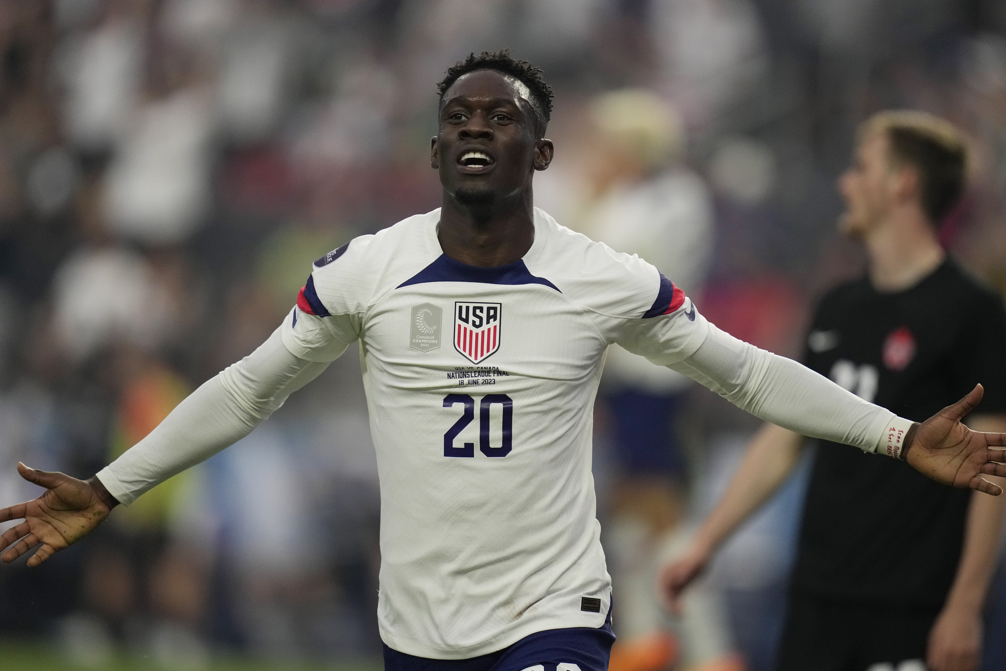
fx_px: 11875
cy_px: 323
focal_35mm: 425
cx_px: 500
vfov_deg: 3.2
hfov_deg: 4.9
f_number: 2.8
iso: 3200
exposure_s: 1/3200
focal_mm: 400
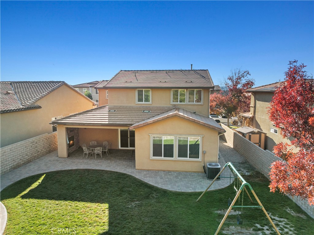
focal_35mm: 24
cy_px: 118
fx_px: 217
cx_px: 157
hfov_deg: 71.6
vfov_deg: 56.7
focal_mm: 12.29
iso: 220
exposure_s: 1/2000
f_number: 2.8
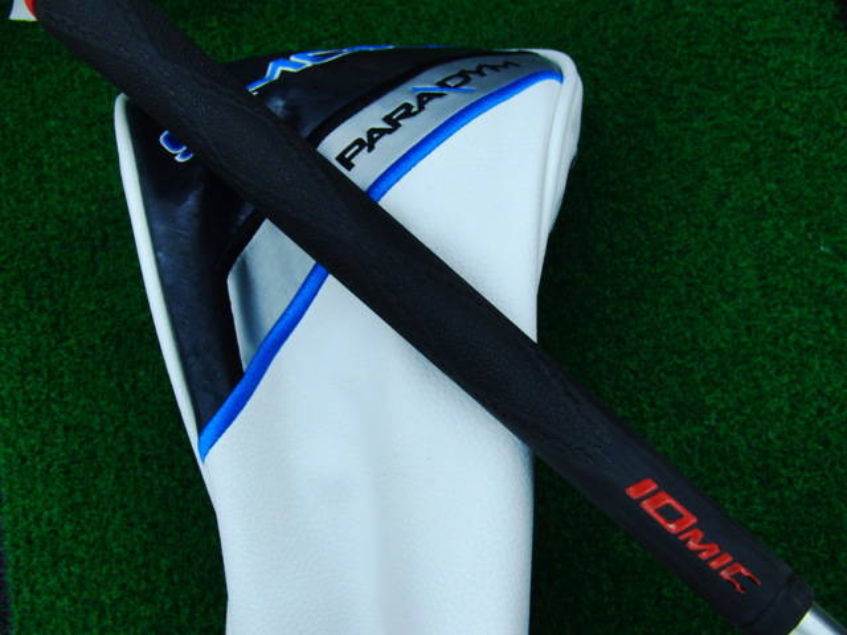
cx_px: 424
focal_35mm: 37
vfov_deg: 38.7
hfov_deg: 50.1
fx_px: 905
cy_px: 318
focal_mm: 6.42
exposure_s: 1/80
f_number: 3.6
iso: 250
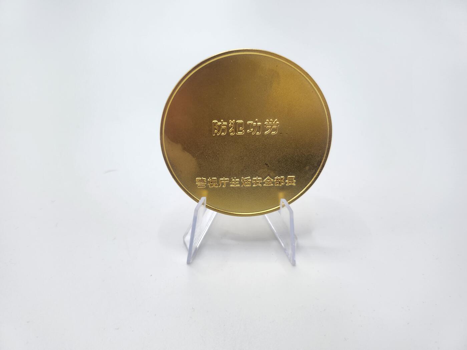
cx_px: 234
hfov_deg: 71.6
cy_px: 175
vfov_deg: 56.8
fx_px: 324
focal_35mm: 24
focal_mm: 5
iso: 80
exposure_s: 1/100
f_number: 1.8
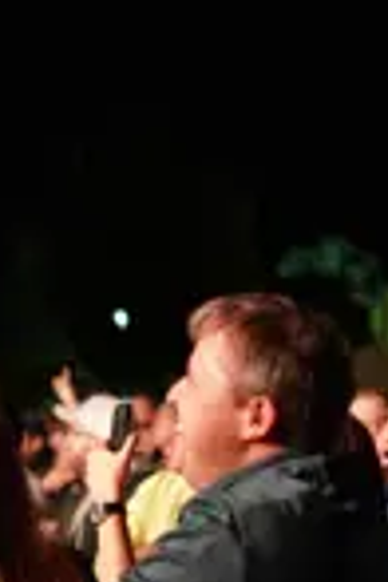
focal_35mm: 136
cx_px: -305
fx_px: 2198
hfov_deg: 9.6
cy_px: 374
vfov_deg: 15.1
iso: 2500
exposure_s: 1/160
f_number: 2
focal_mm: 50
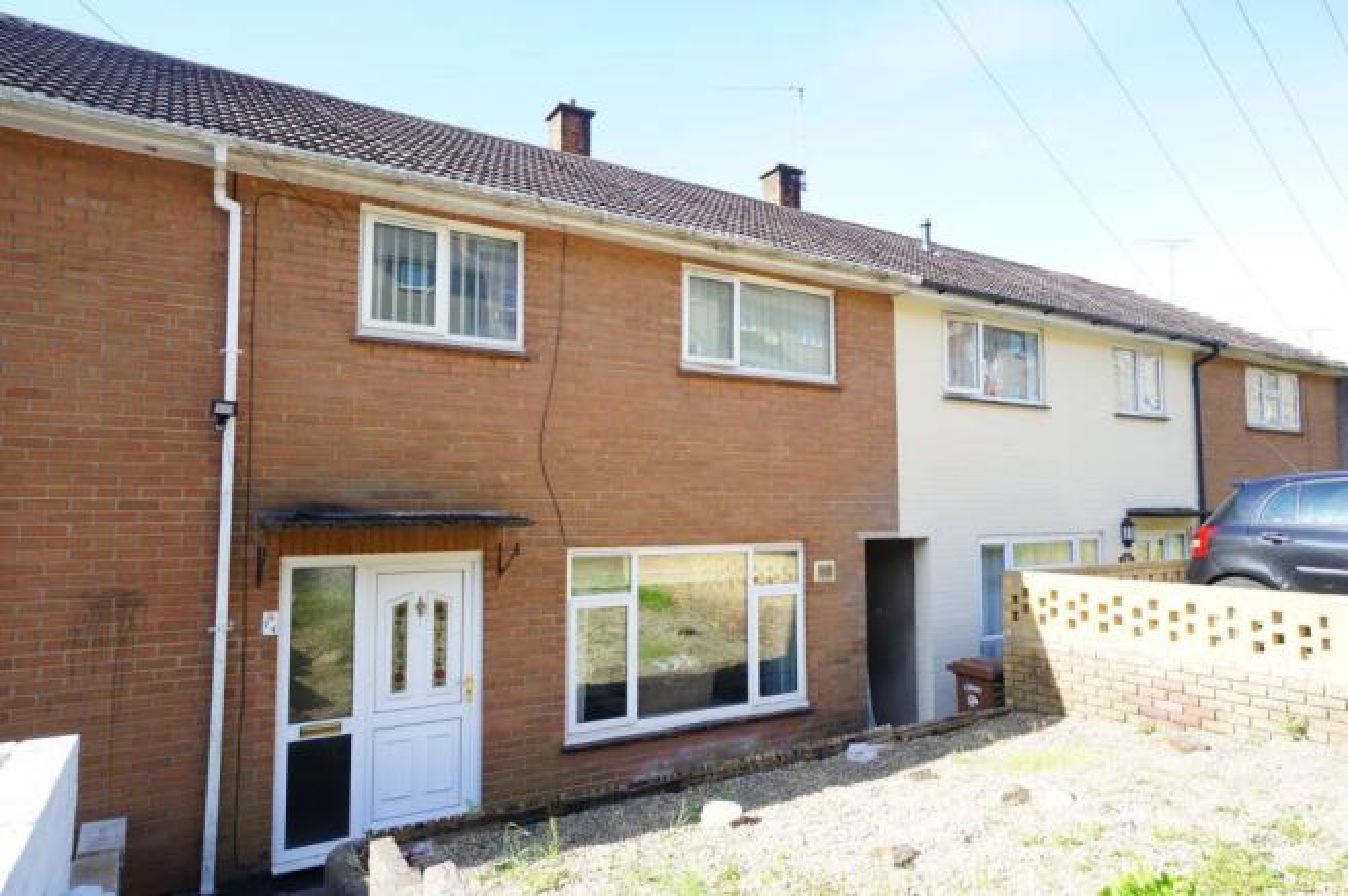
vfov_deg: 59.4
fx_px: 786
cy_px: 448
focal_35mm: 21
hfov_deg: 81.3
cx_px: 674
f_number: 7.1
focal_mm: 14
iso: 100
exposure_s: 1/60
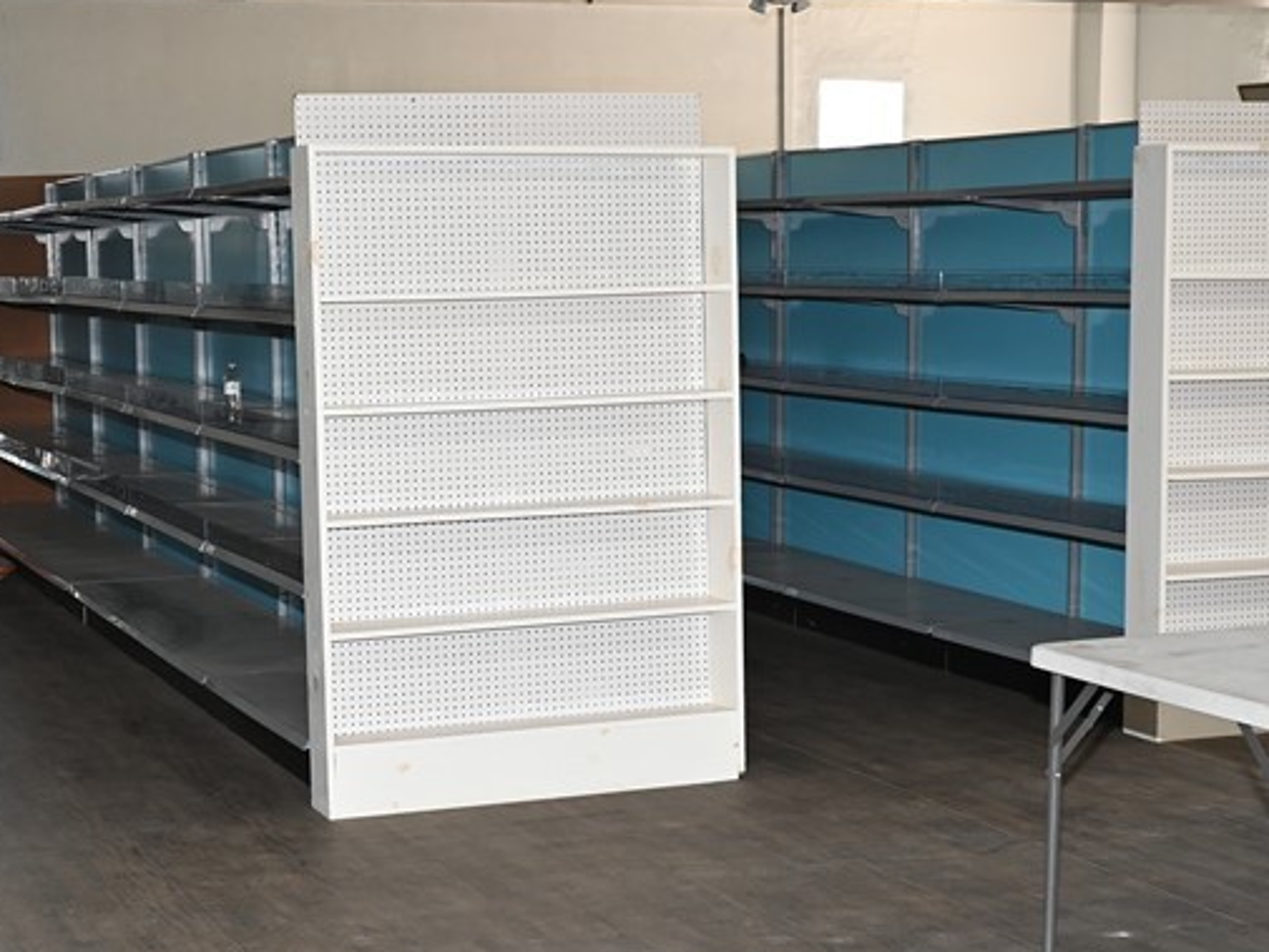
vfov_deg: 23.6
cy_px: 563
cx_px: 422
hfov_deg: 30.9
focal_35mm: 62
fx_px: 2273
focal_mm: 20
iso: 500
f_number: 4
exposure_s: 1/60
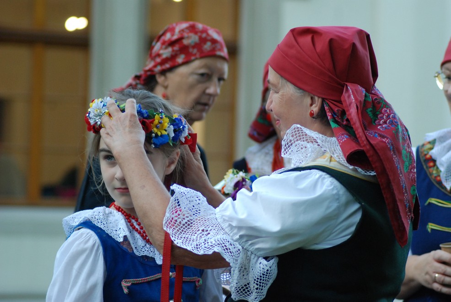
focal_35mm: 168
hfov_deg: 12.2
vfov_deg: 8.2
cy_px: 151
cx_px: 226
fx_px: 2107
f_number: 4.5
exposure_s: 1/320
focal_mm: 112
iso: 800
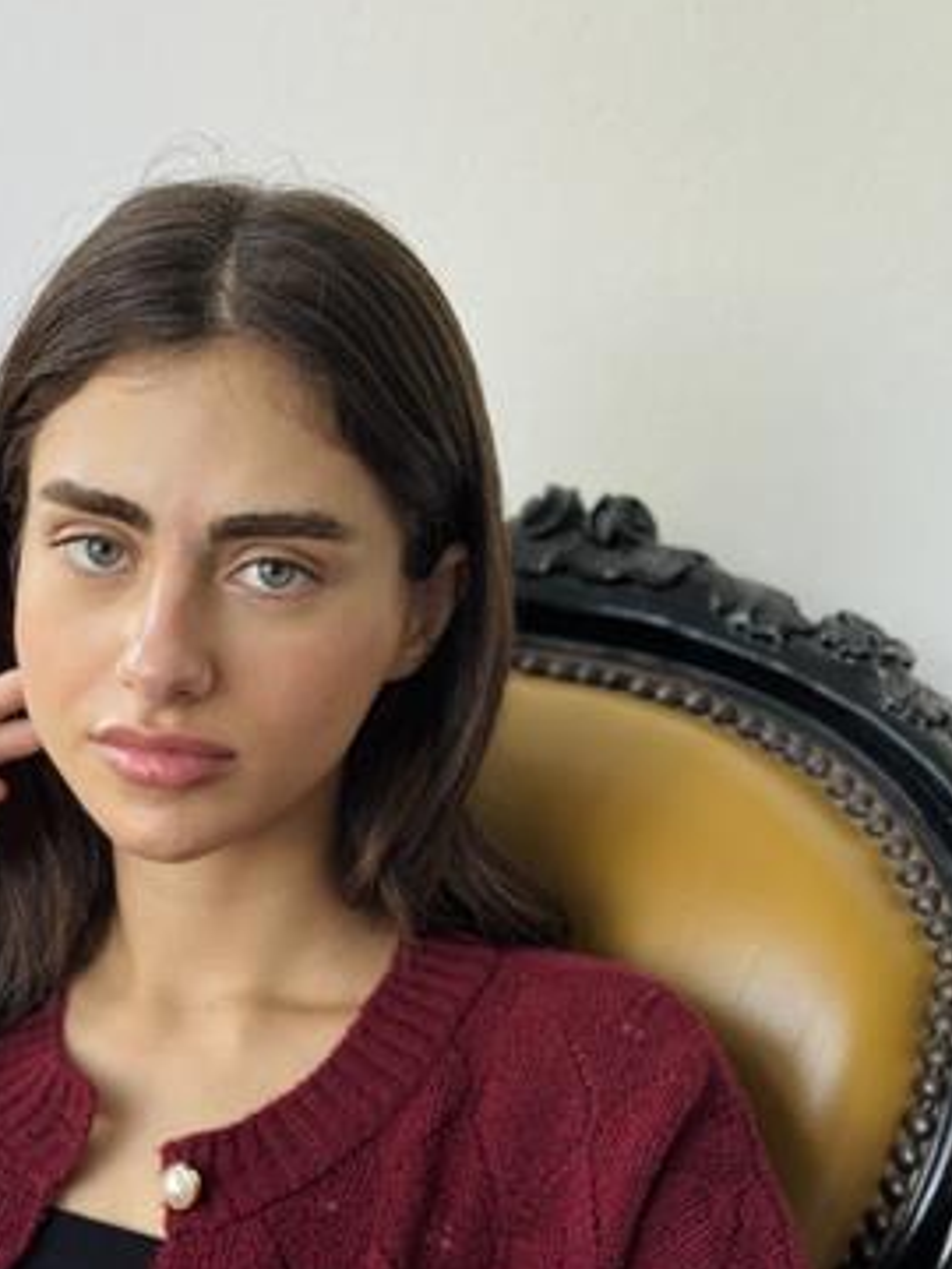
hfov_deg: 20.6
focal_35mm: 71
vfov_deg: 27.2
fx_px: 2603
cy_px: 841
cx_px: 286
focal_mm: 6.76
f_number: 1.78
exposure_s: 1/121
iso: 50
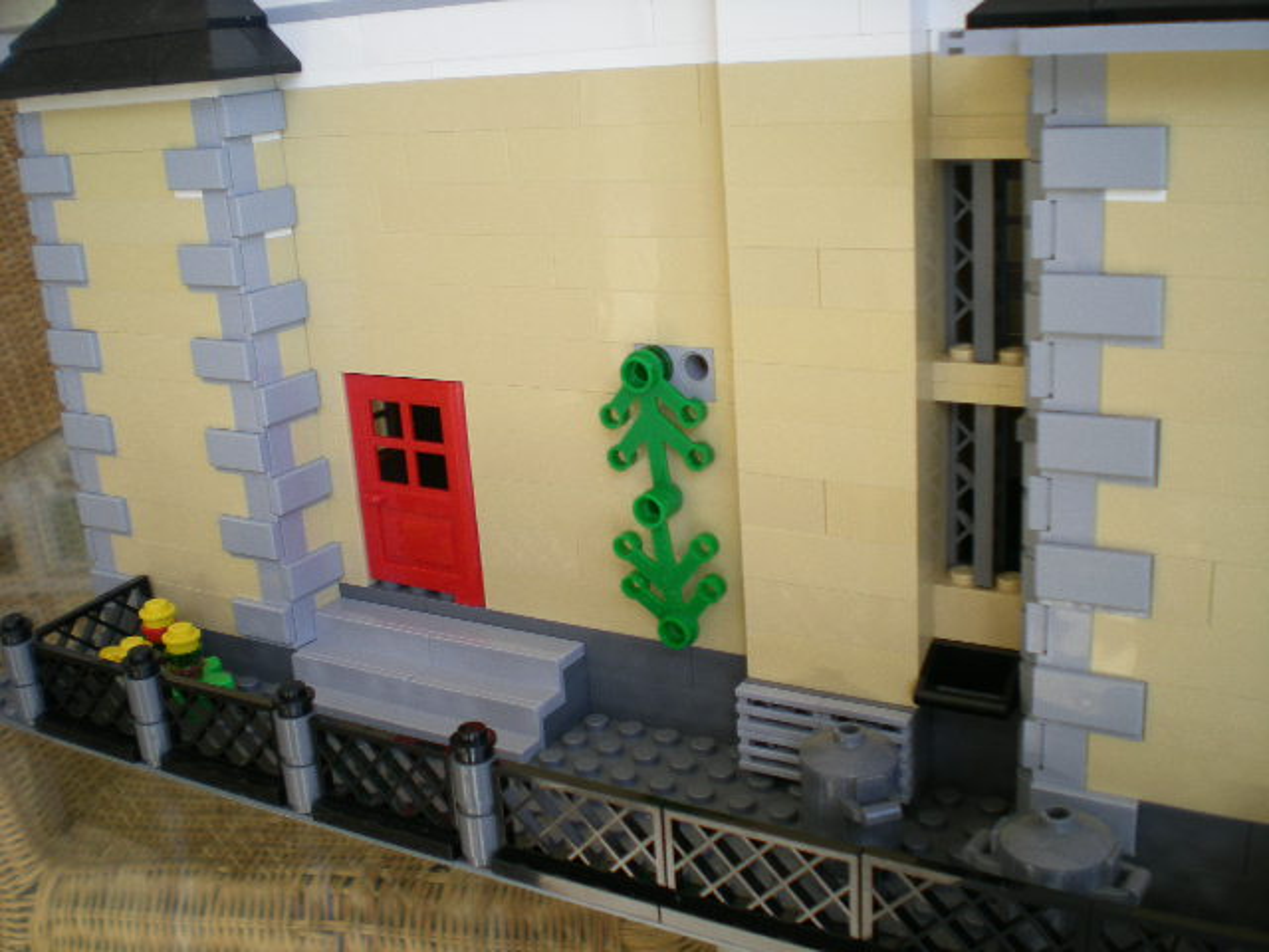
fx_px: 1393
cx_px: 634
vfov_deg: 37.7
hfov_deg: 49.0
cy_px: 476
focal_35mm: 38
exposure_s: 1/77
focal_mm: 6.3
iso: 50
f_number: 3.1
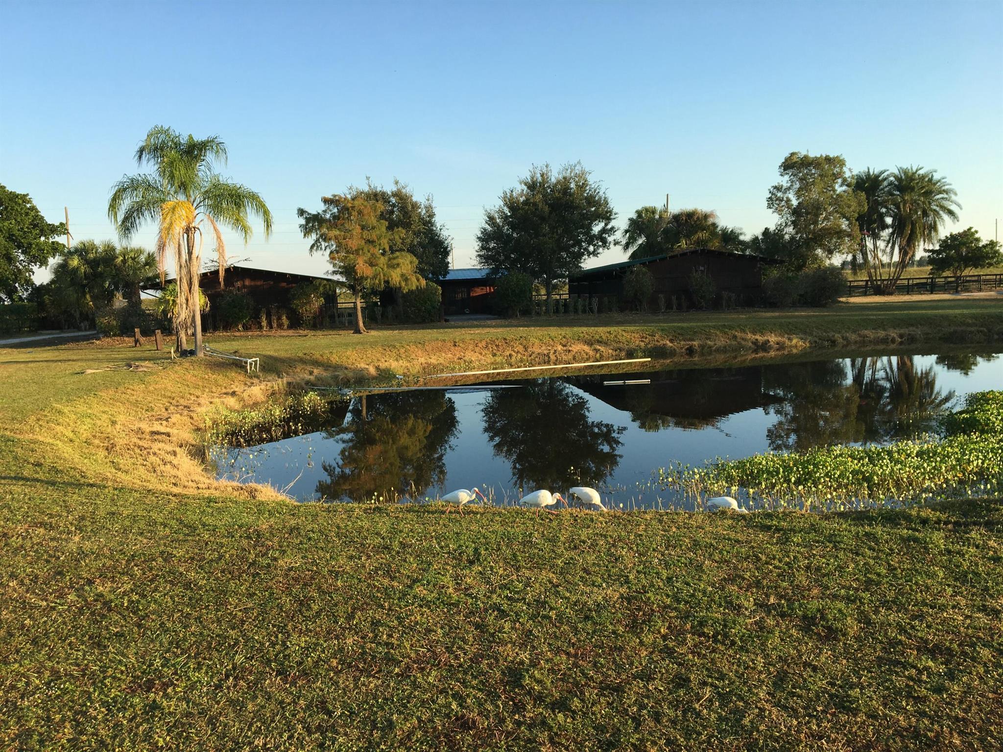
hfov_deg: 61.7
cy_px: 376
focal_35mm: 29
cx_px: 502
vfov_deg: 48.2
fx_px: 840
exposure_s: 1/712
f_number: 2.2
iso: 25
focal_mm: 4.15
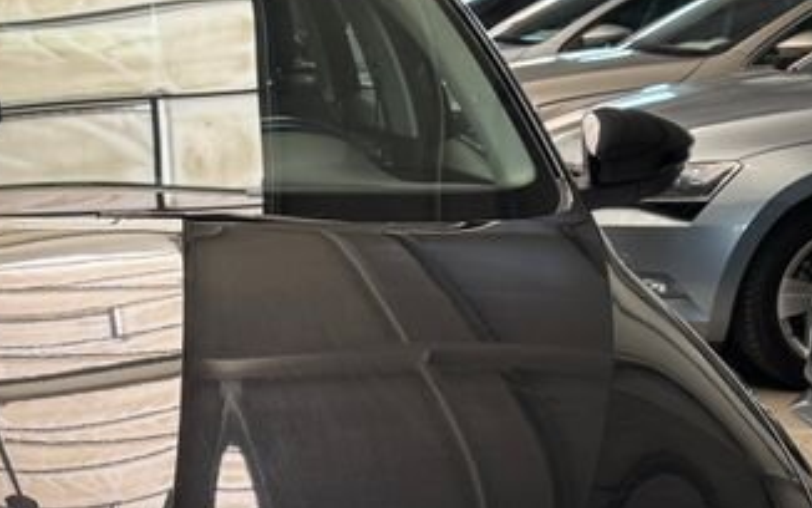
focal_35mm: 80
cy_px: 441
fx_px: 1771
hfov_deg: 25.1
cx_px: 82
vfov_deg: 16.2
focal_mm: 6.76
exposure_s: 1/121
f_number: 1.78
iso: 160
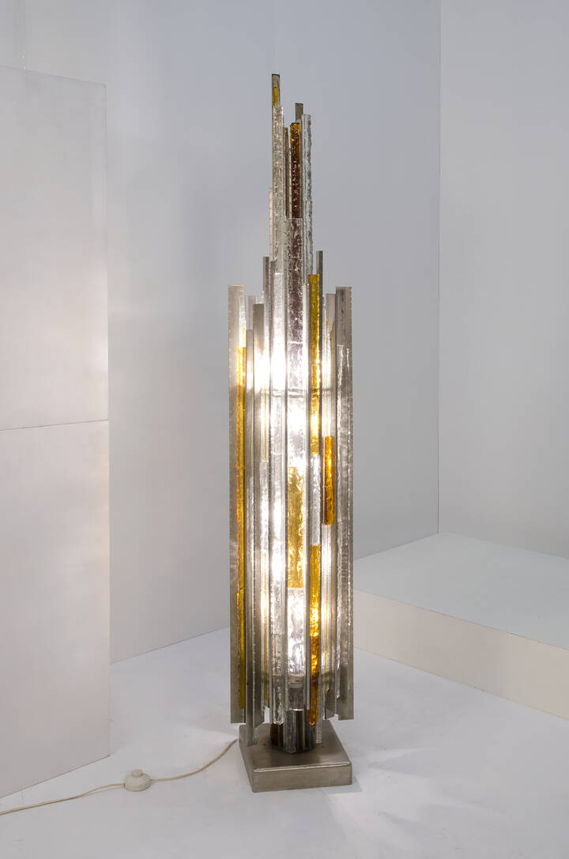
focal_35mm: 38
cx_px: 284
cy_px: 430
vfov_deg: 51.4
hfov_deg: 35.3
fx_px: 893
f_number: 16
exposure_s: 1/1.67
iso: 200
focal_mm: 25
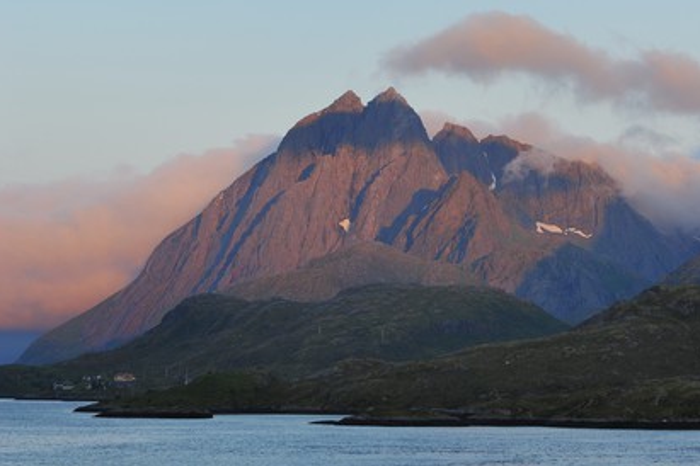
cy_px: 231
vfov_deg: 10.4
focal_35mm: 132
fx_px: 2566
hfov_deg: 15.5
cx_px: 357
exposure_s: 1/80
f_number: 4.8
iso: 100
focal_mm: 86
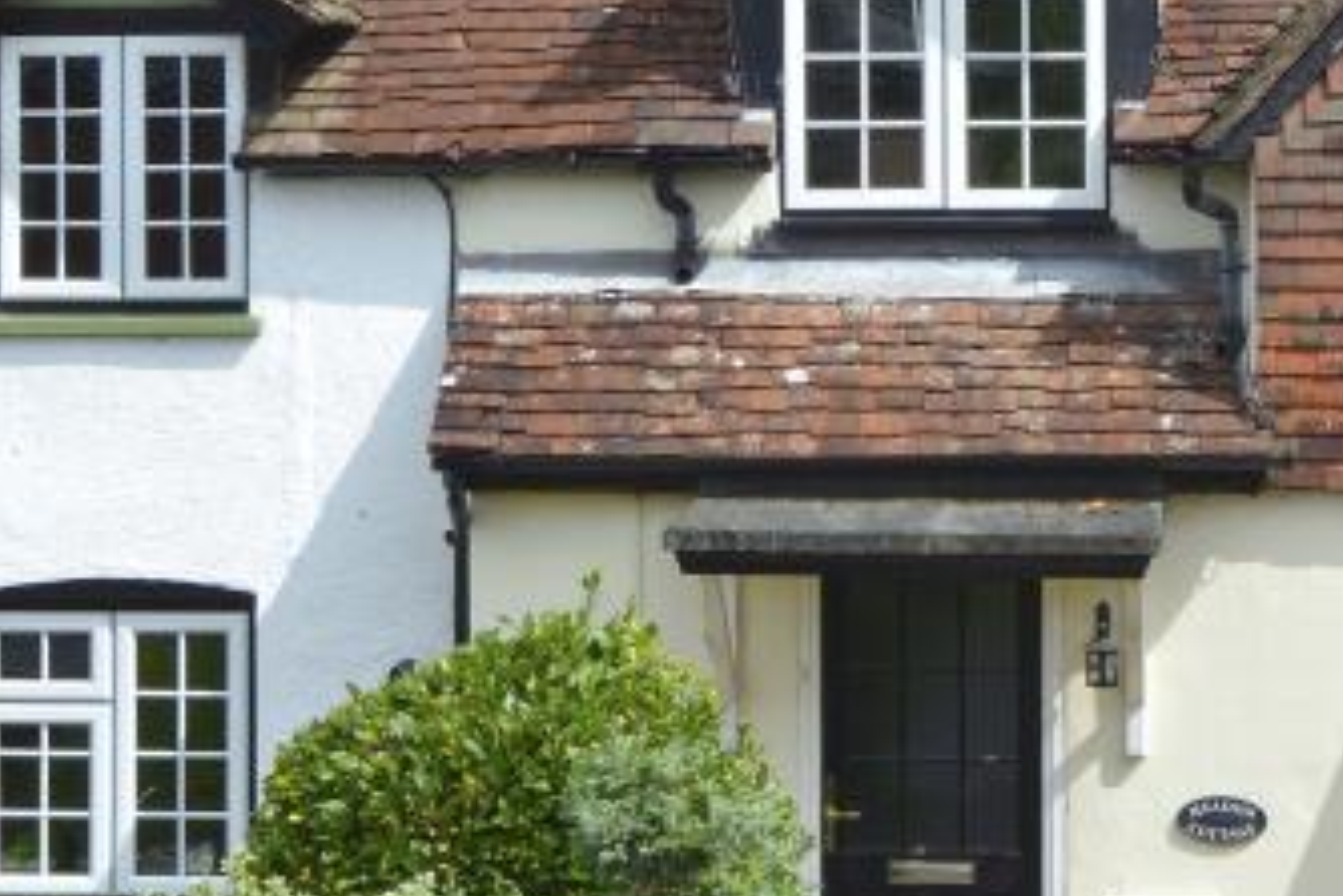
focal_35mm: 98
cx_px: 1021
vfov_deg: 14.0
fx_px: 3657
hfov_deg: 20.6
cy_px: 520
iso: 400
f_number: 13
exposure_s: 1/250
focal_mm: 32
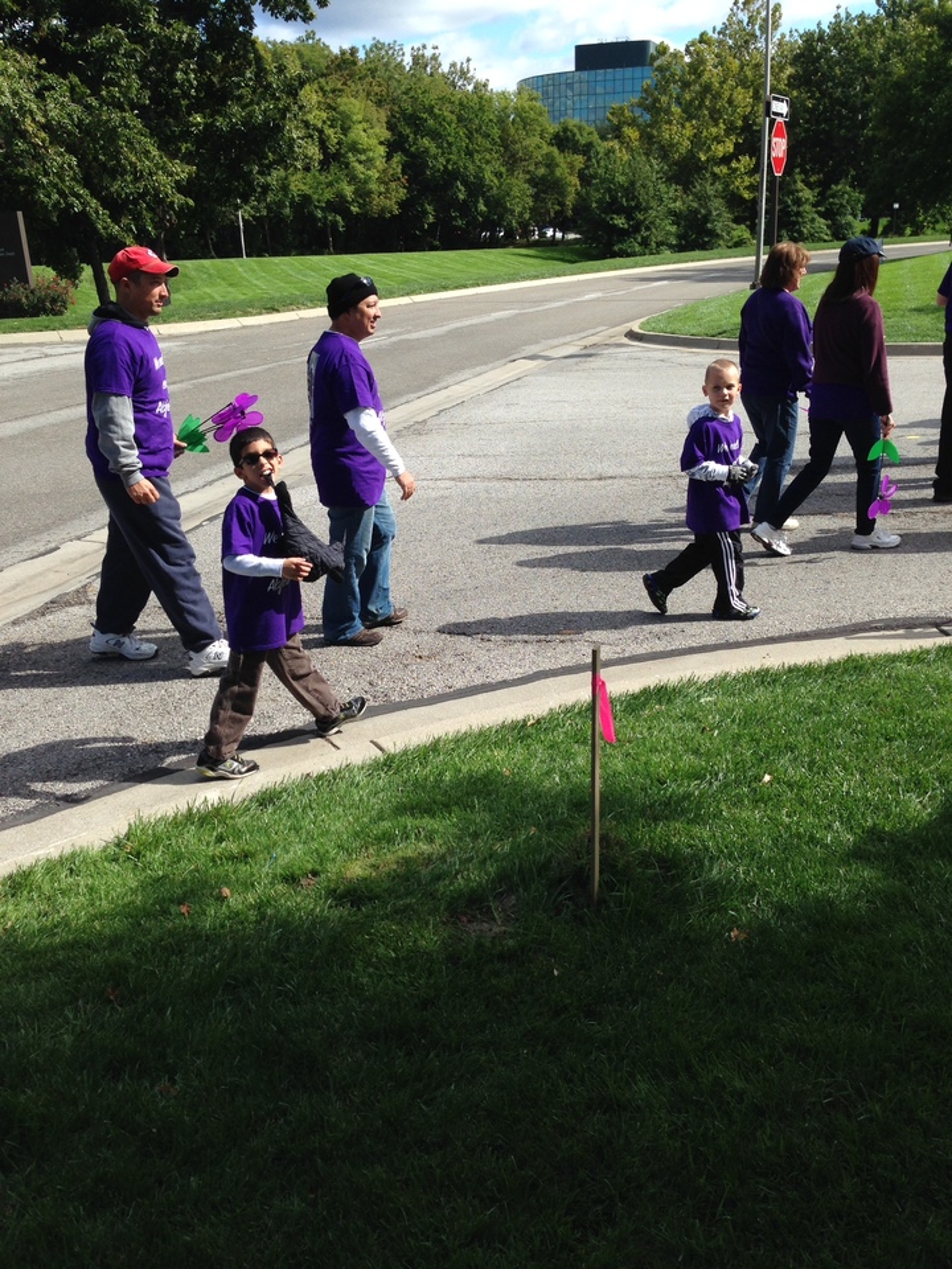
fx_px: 1210
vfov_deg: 55.4
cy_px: 634
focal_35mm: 33
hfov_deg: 42.9
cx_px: 476
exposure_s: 1/1290
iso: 50
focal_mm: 4.12
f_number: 2.4
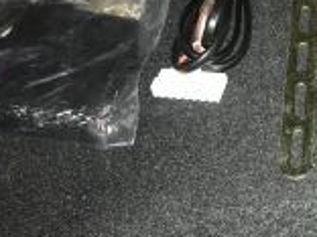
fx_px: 659
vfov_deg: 20.1
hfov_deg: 24.5
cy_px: 34
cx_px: 382
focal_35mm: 72
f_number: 1.8
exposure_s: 1/17
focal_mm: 3.99
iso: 32
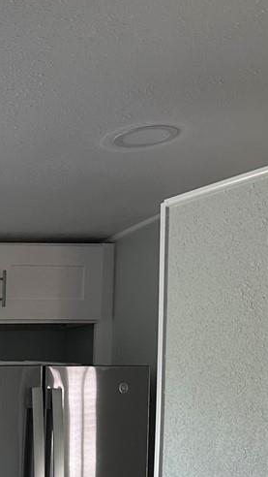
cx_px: -357
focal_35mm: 85
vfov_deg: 23.6
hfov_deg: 11.8
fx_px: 1073
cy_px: 510
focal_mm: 6.86
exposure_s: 1/121
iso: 80
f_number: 1.78
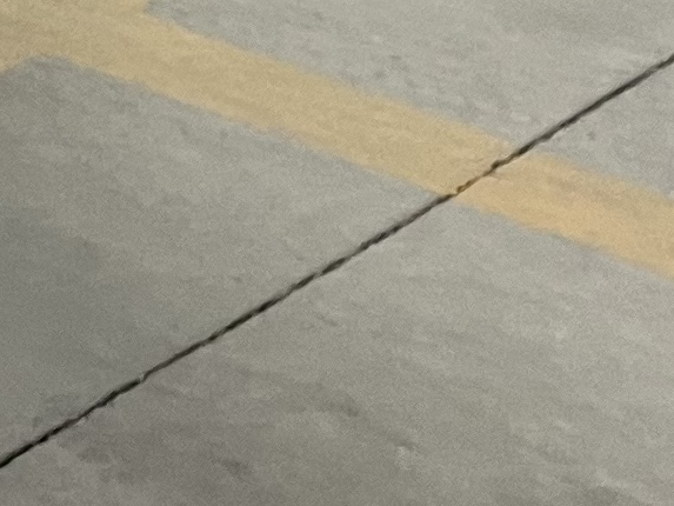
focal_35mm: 183
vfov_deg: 7.7
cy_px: -600
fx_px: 3564
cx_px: -1390
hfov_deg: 8.8
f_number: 1.6
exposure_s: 1/50
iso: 160
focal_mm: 5.1
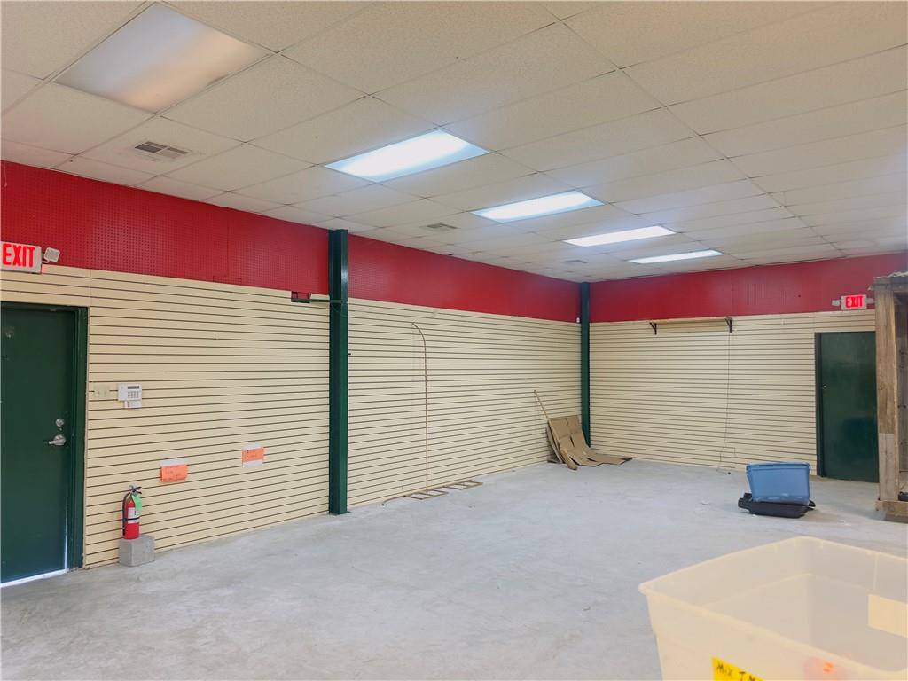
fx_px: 630
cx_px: 454
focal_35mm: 24
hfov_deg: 71.6
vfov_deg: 56.8
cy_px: 340
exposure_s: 1/60
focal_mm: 6.86
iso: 200
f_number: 1.78
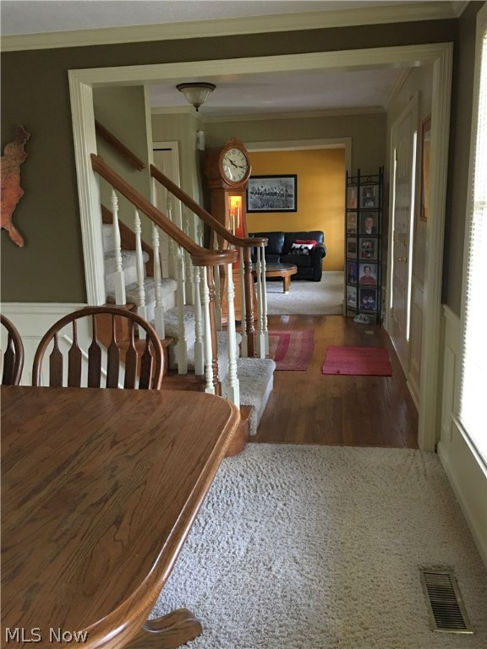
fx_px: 544
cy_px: 324
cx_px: 244
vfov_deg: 61.7
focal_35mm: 29
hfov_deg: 48.2
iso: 100
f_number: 2.2
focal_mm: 4.15
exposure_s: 1/15
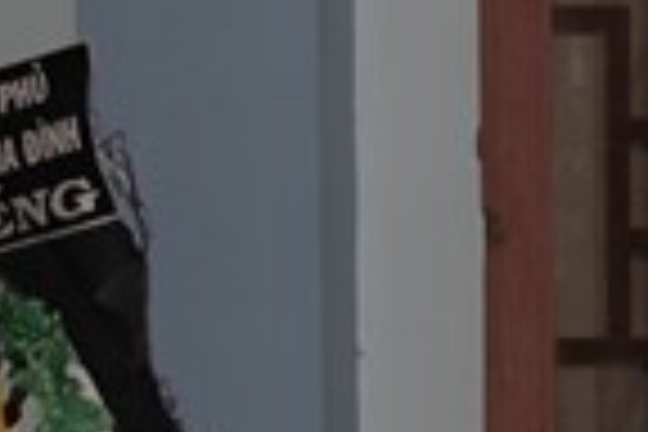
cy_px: 770
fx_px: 3244
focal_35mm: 180
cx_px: 702
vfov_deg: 7.4
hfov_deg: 11.3
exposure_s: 1/60
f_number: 4
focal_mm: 27
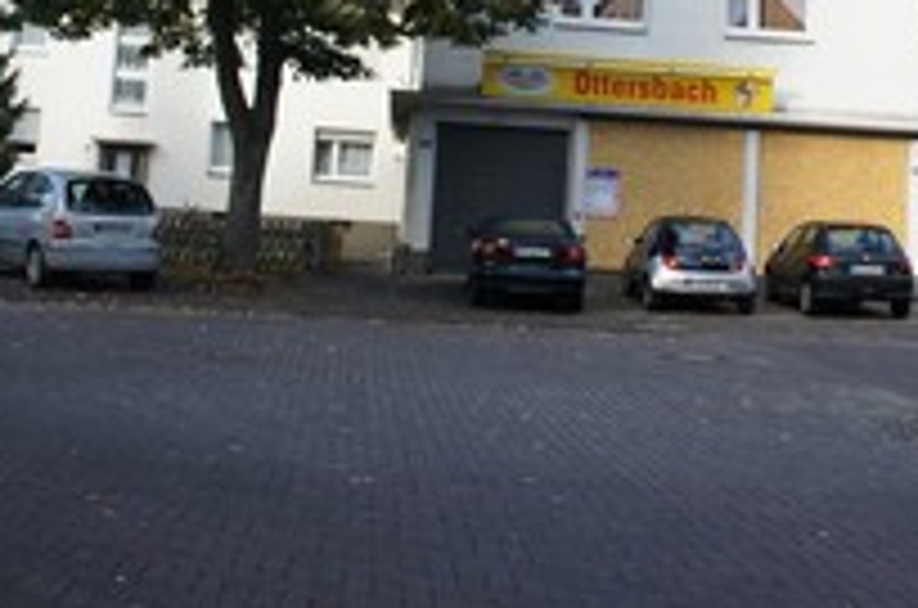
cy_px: -45
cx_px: 608
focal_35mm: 61
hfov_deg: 32.7
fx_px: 1552
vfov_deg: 21.1
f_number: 7.1
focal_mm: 18
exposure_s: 1/250
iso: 400
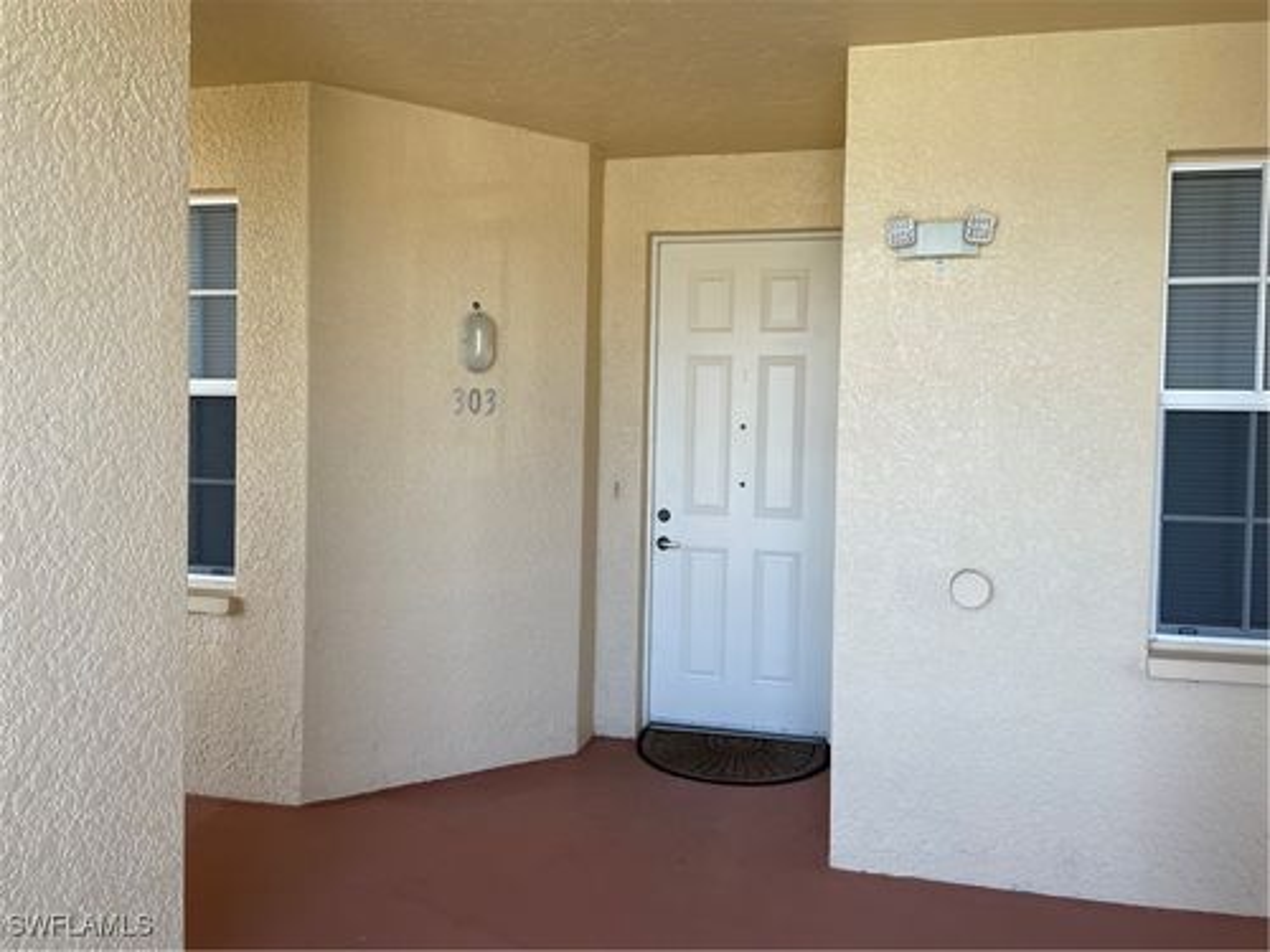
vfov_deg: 53.1
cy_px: 476
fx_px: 954
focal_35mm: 26
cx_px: 635
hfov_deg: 67.3
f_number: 1.6
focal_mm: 4.2
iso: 40
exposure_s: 1/120
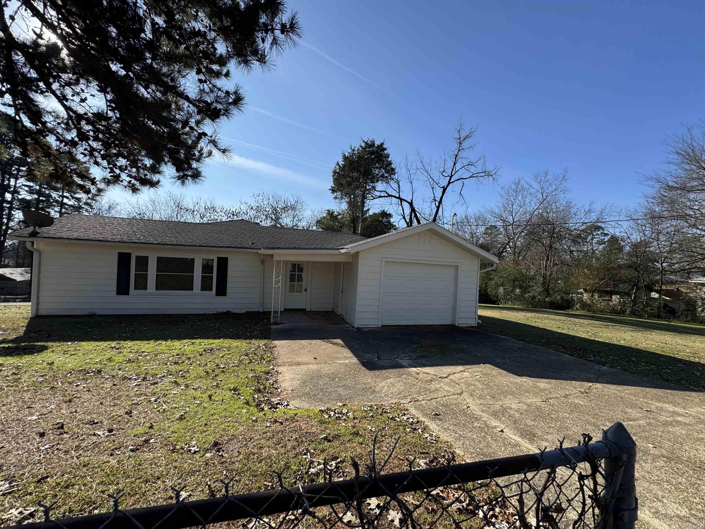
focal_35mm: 14
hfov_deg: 102.1
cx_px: 352
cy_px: 264
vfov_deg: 85.7
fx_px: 285
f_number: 2.2
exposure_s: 1/1370
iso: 50
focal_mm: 2.22
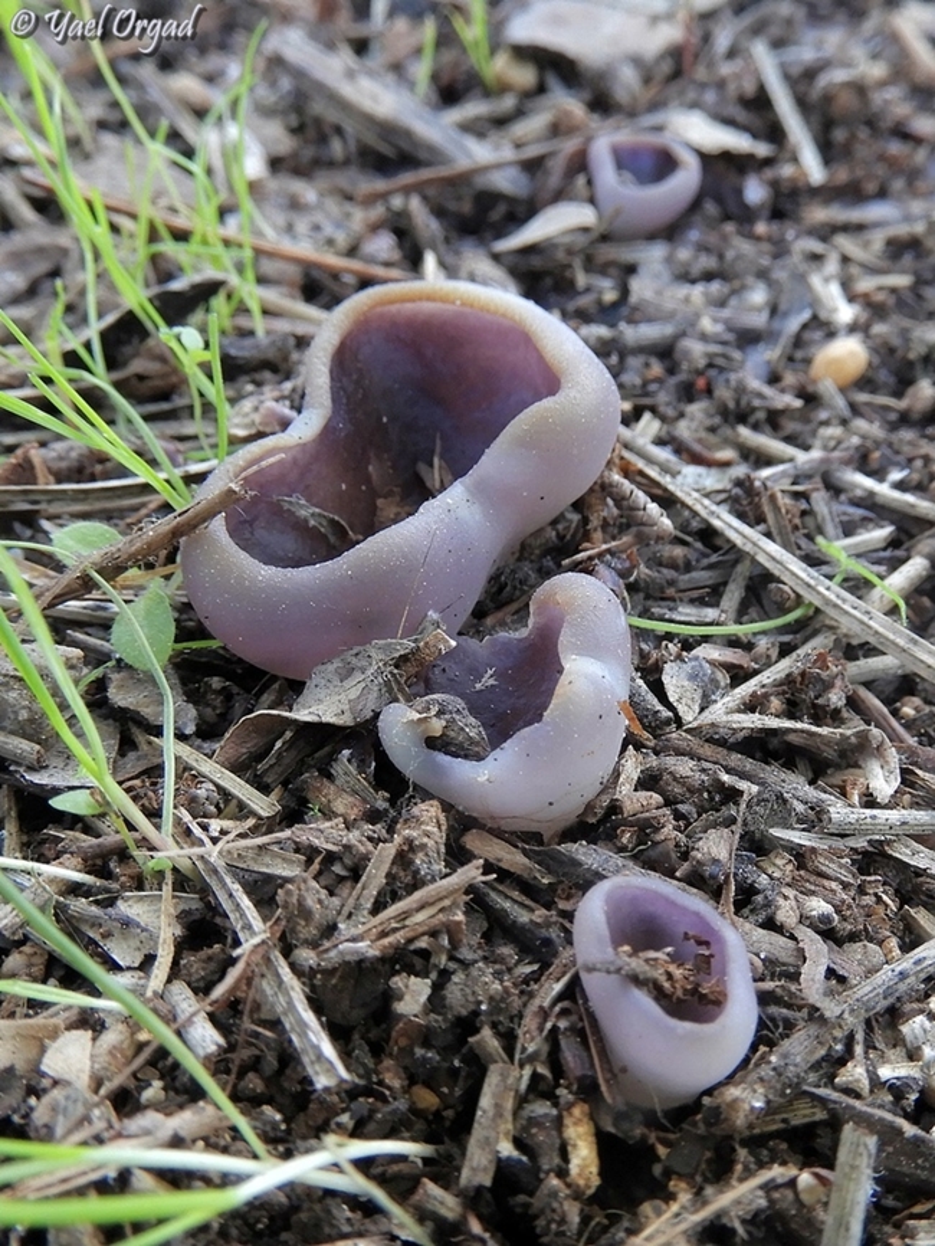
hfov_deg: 56.8
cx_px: 468
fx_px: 864
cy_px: 623
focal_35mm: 24
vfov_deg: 71.6
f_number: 3.3
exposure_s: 1/30
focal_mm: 4.3
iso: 180
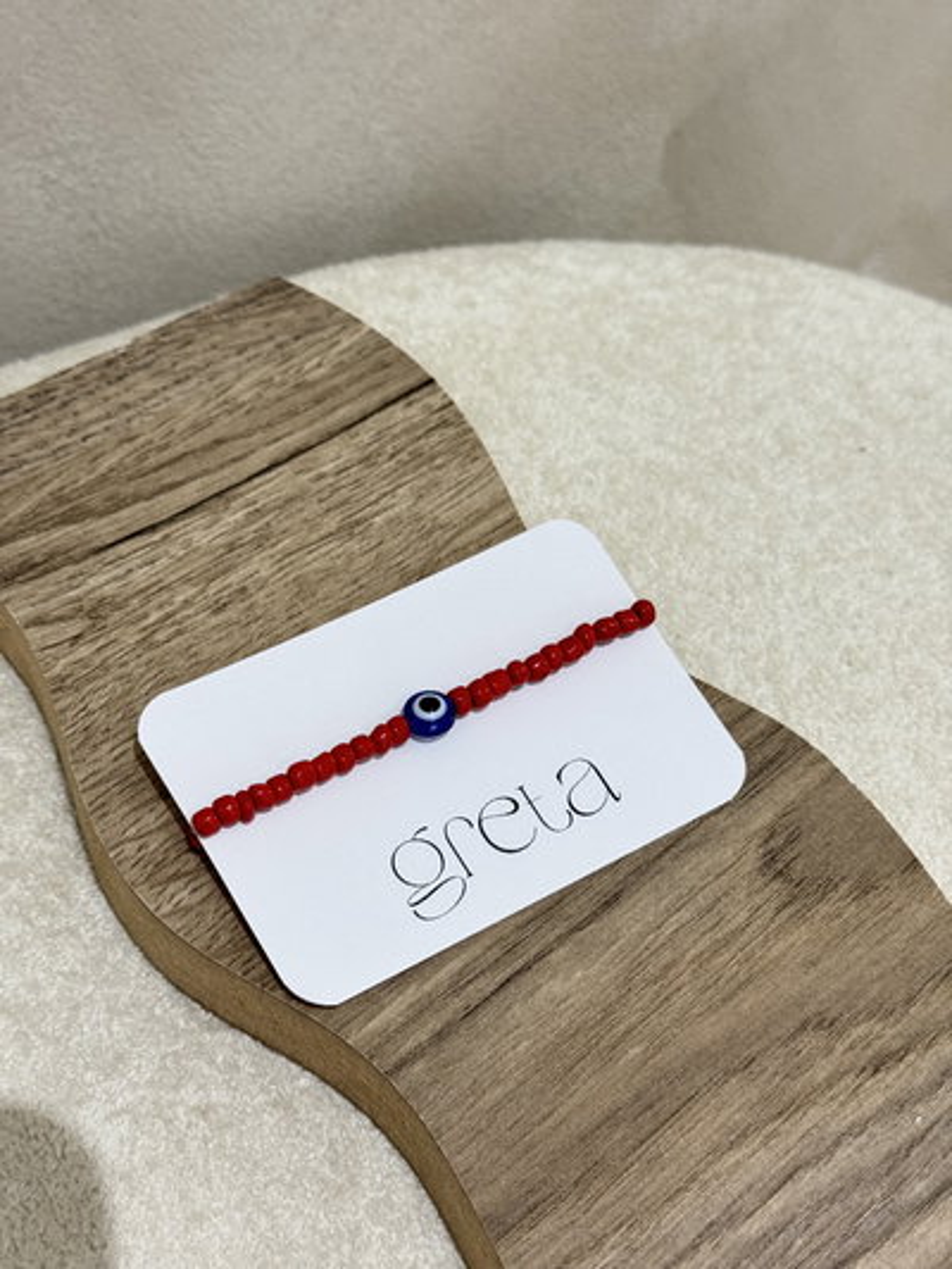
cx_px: 476
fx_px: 1759
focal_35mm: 48
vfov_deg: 39.6
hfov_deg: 30.3
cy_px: 634
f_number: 1.78
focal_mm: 6.76
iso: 100
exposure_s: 1/50
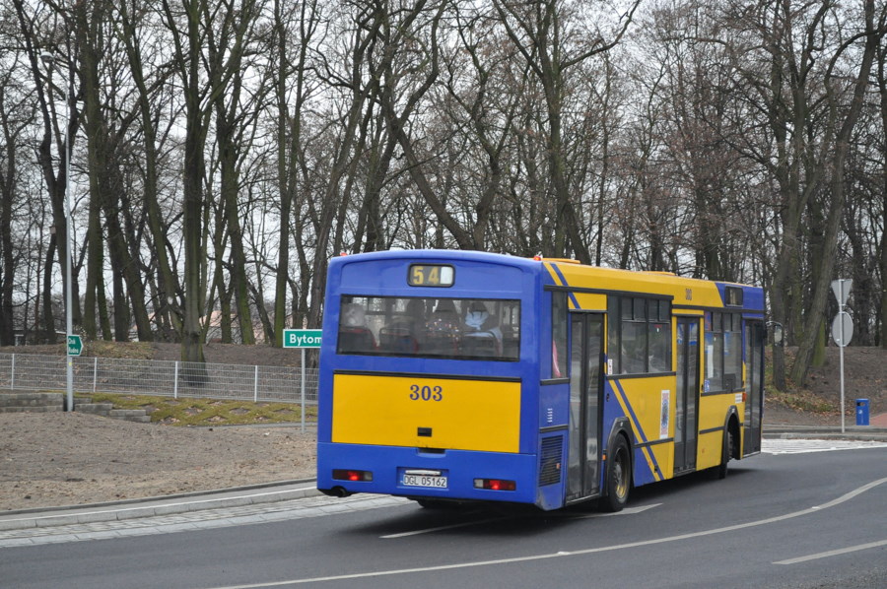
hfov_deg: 24.6
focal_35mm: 82
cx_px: 444
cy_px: 294
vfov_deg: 16.5
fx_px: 2030
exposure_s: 1/160
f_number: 5.6
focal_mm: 55
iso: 1600
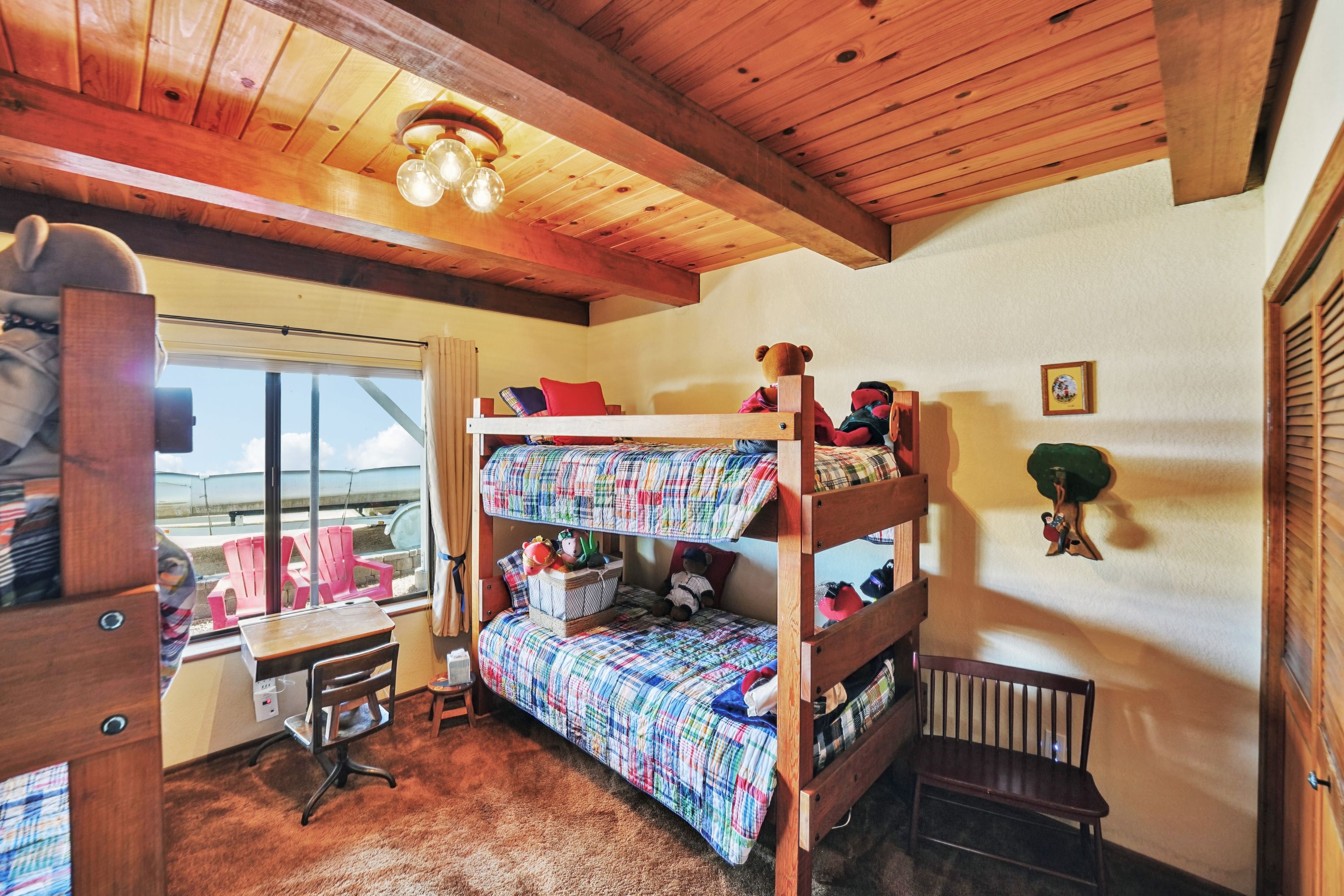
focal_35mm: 14
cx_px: 672
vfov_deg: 81.2
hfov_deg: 104.3
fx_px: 523
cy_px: 448
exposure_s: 1/13
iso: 400
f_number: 8
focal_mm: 14
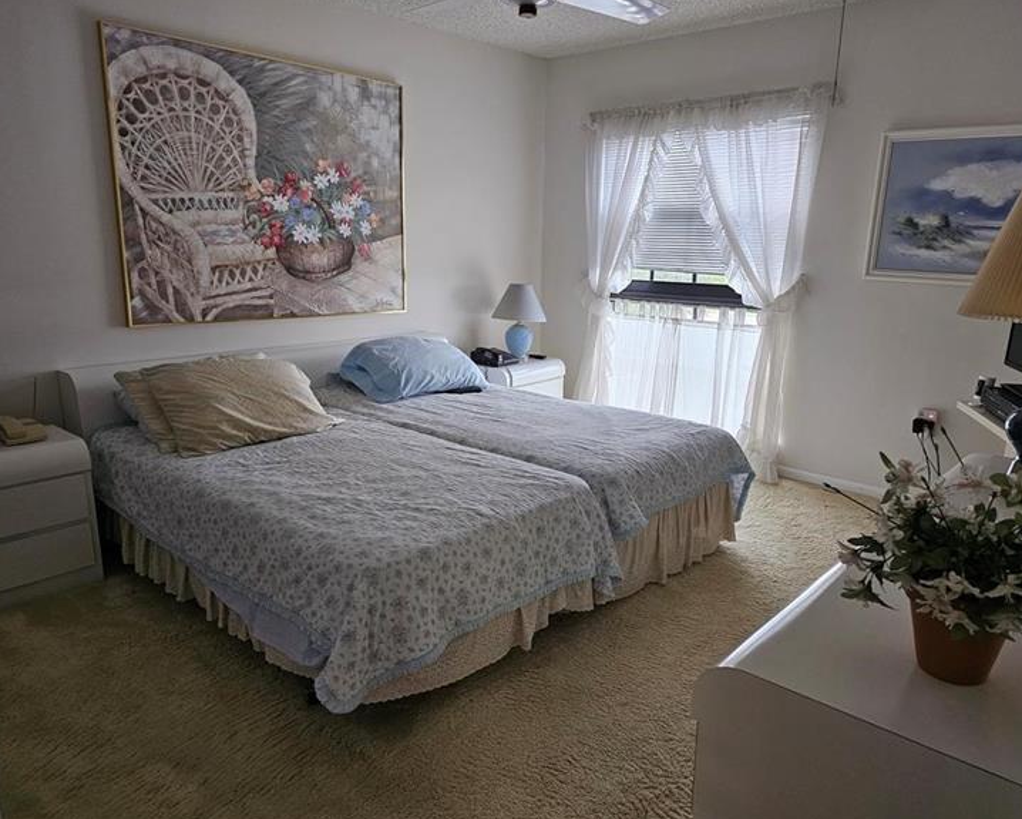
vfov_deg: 56.8
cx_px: 512
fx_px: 756
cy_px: 399
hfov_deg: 68.1
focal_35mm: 25
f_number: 1.7
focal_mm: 6.3
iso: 320
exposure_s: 1/120
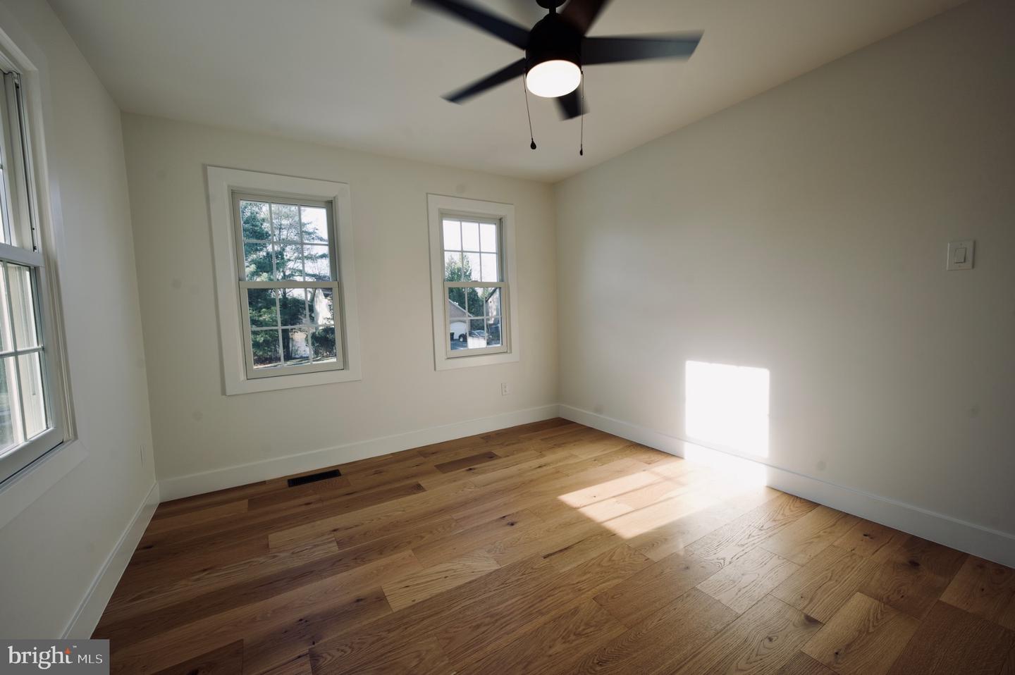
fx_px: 394
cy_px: 338
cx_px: 508
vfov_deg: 81.1
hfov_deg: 104.3
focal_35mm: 14
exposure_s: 1/20
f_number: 8
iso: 100
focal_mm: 14
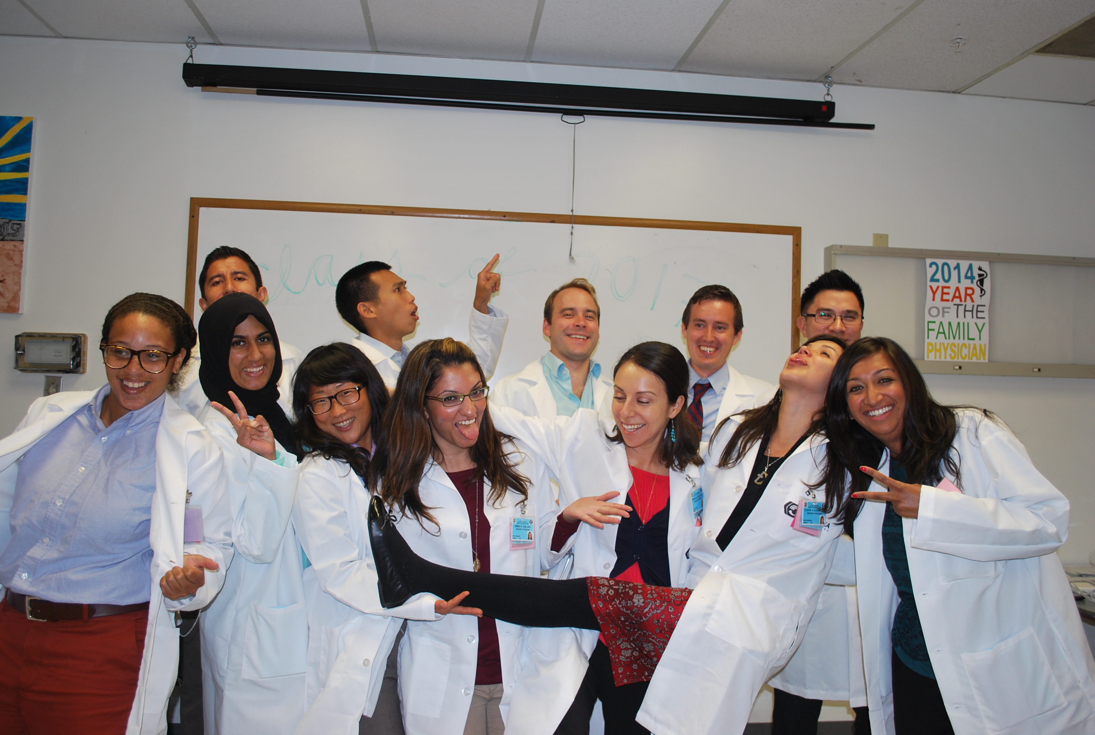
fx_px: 1006
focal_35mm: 33
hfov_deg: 57.1
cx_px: 548
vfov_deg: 40.1
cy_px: 368
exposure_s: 1/60
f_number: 4
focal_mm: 22
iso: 200
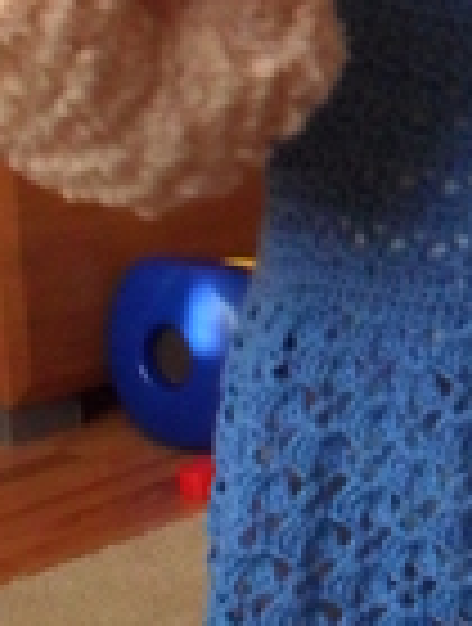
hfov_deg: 13.0
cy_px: 9
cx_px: 476
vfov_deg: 17.0
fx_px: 2045
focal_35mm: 113
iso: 400
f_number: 2.8
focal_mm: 6.2
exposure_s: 1/180
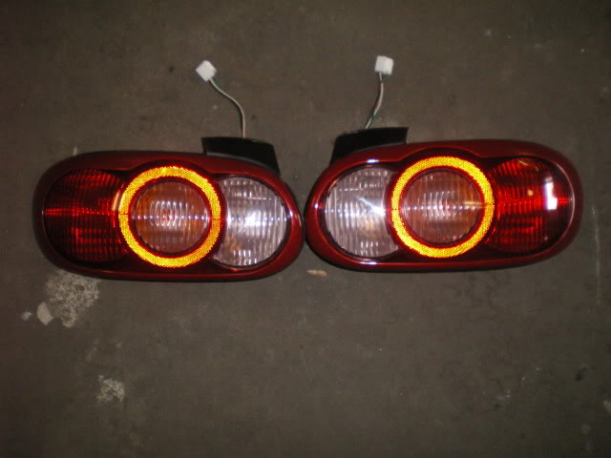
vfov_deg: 37.7
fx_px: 671
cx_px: 306
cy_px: 229
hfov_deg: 49.0
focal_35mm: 38
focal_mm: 6.3
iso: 400
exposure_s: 1/50
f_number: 3.1
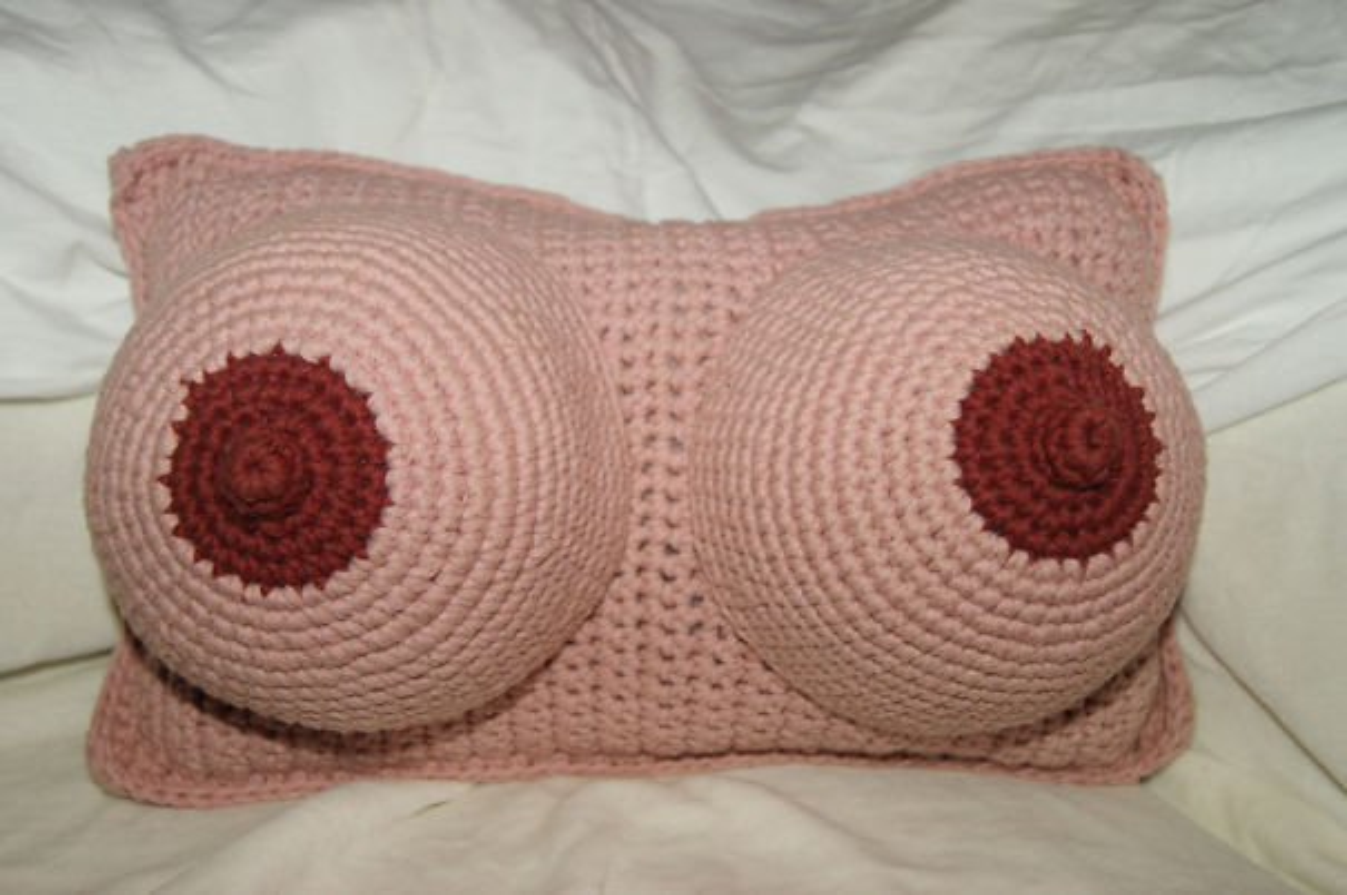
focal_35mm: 36
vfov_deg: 36.8
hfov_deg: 53.2
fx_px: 1346
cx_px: 674
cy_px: 448
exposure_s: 1/60
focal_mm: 24
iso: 400
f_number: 5.6
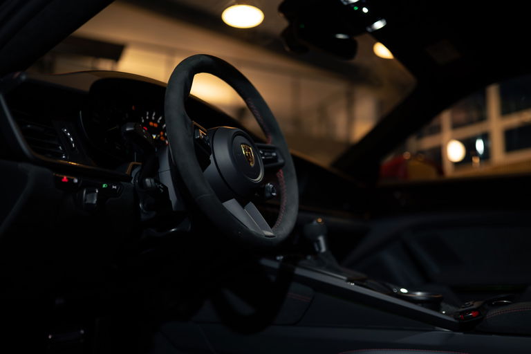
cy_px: 177
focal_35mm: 35
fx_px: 516
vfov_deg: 37.9
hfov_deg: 54.4
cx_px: 266
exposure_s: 1/50
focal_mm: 35
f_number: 1.4
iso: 250
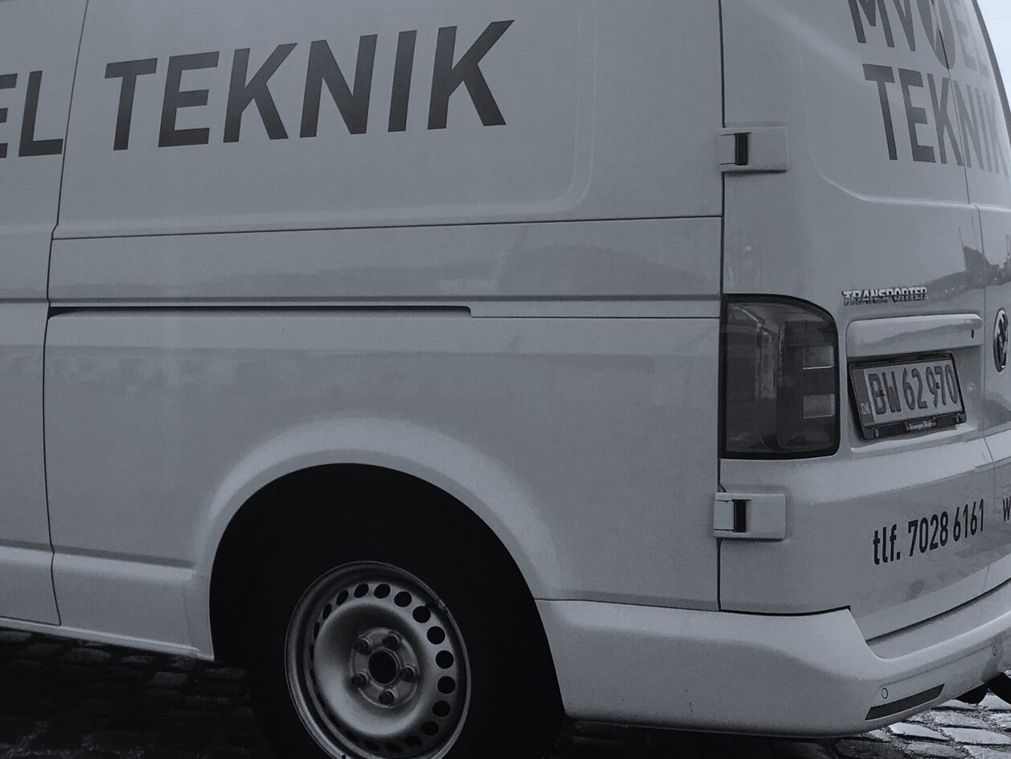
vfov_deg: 24.8
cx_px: 122
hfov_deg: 31.3
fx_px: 1723
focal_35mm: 59
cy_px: 347
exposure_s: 1/1876
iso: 25
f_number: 2.2
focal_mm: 4.15
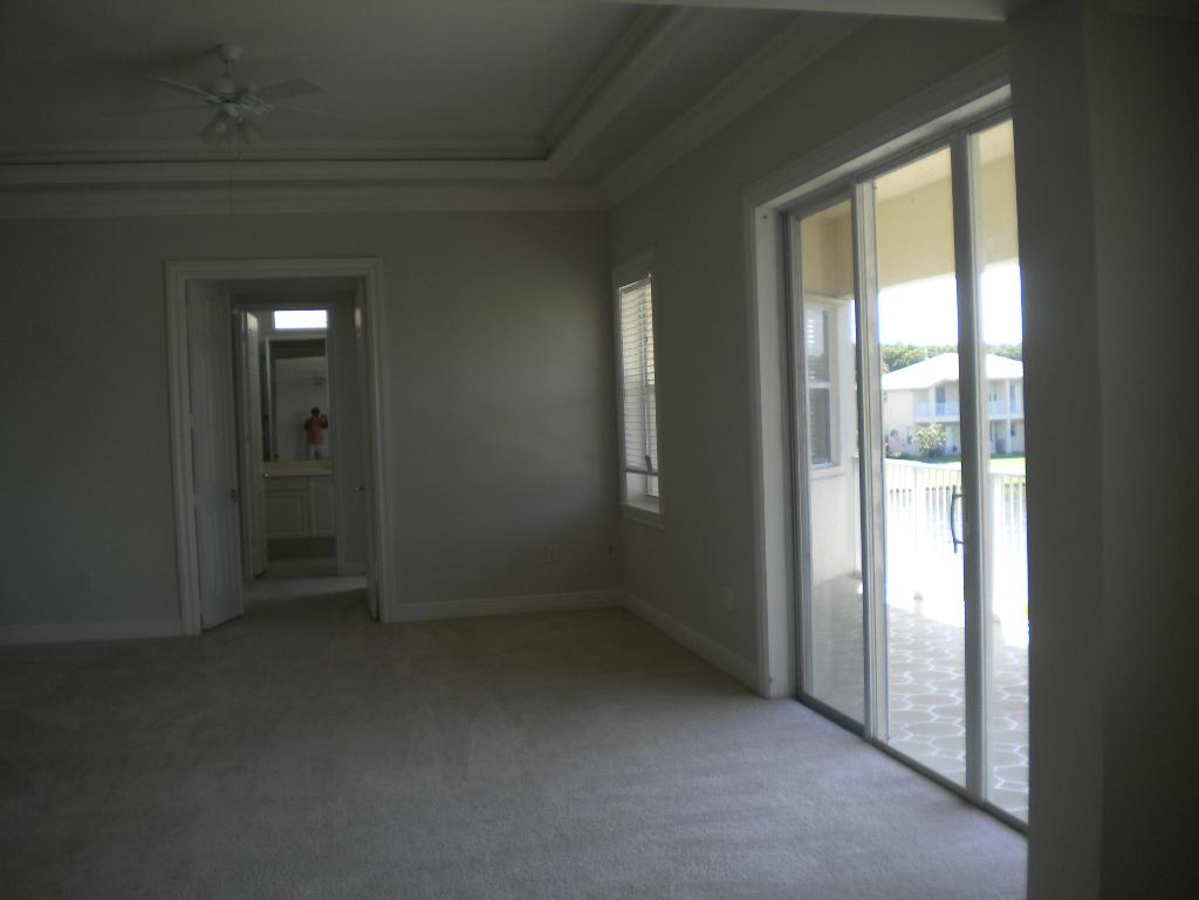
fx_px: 1212
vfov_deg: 40.7
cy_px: 450
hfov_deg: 52.6
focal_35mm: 35
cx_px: 600
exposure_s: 1/160
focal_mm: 6.3
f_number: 3.1
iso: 80
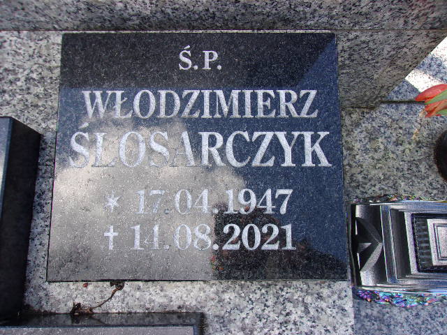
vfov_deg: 51.4
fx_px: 349
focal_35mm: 27
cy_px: 168
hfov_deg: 65.3
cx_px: 224
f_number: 3
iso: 80
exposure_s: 1/200
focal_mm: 4.9
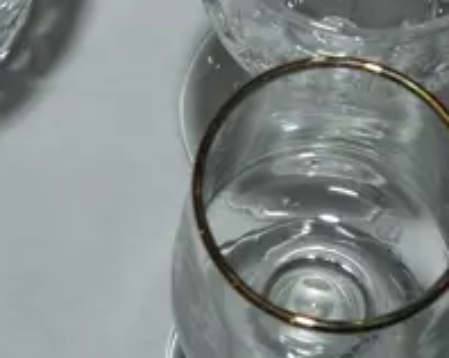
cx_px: -65
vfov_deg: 7.1
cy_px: -263
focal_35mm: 212
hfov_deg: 9.0
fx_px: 2814
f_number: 5.6
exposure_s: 1/160
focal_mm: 21
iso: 200
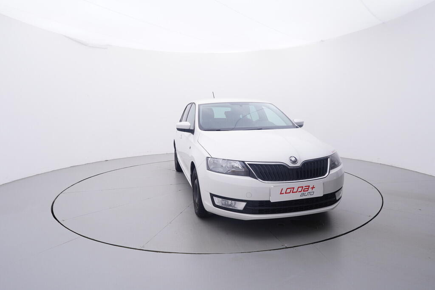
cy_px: 145
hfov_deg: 77.3
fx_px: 272
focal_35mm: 22
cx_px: 218
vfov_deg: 56.2
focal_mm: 15
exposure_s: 1/80
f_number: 5
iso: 200
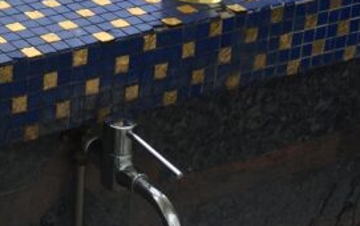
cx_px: -153
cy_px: -148
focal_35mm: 116
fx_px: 1139
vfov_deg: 10.8
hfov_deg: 16.6
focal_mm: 4.15
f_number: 2.2
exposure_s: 1/2198
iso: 32
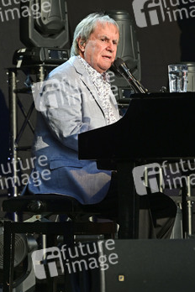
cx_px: 99
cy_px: 133
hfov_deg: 6.0
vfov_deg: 9.0
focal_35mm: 230
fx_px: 1869
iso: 320
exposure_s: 1/400
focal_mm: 200
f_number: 9
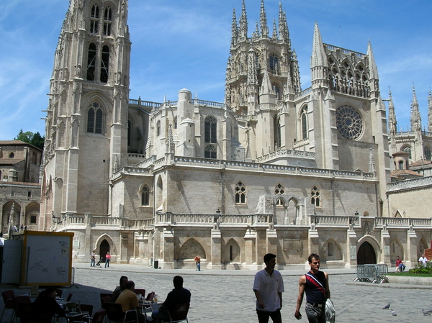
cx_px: 216
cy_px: 162
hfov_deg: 51.4
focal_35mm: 36
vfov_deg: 39.6
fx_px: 449
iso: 50
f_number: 3.7
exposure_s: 1/668
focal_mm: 6
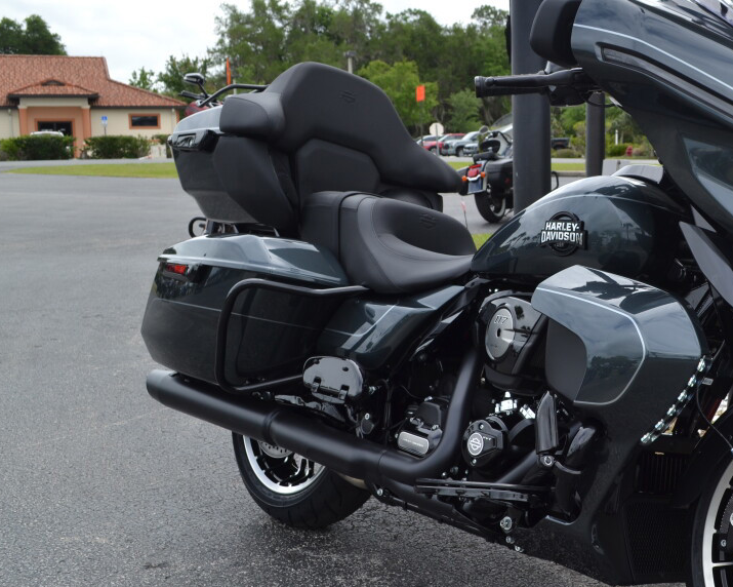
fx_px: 1128
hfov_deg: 34.8
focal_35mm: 52
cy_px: 320
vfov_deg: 29.1
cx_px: 592
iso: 100
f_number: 7.1
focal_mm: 22
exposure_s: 1/200
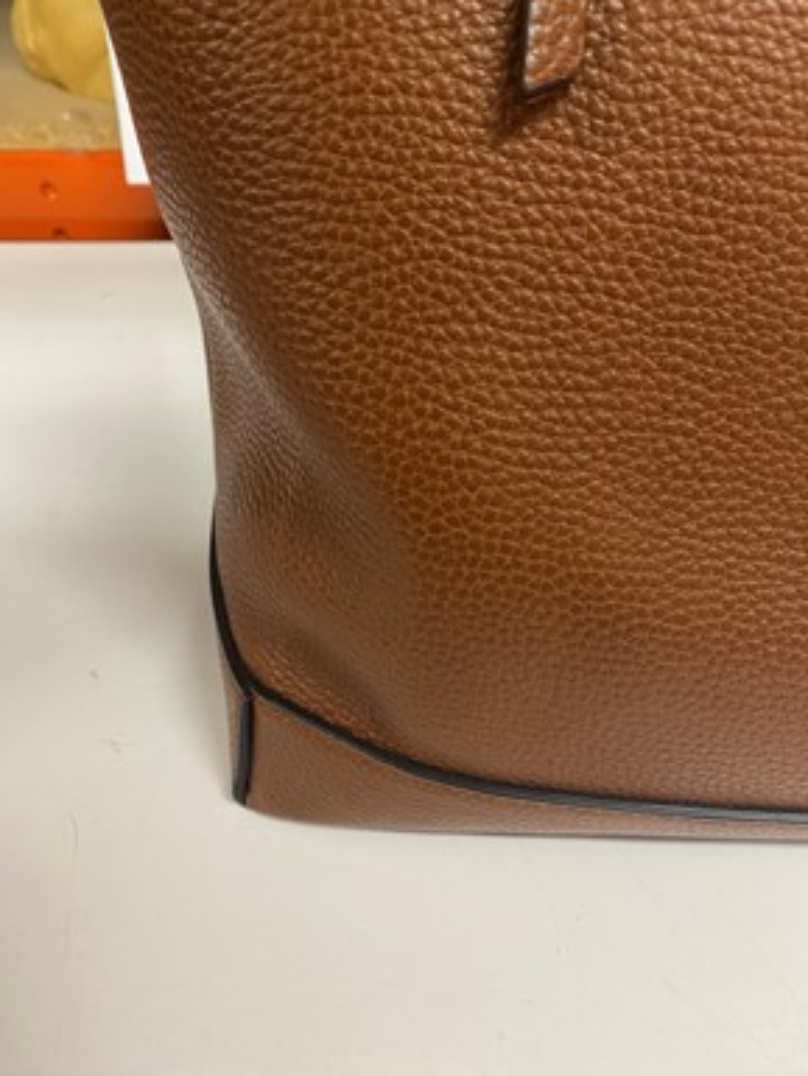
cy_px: 545
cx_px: 414
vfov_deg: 65.3
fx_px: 840
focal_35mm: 27
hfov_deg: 51.4
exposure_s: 1/50
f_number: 1.8
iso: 200
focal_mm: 4.25
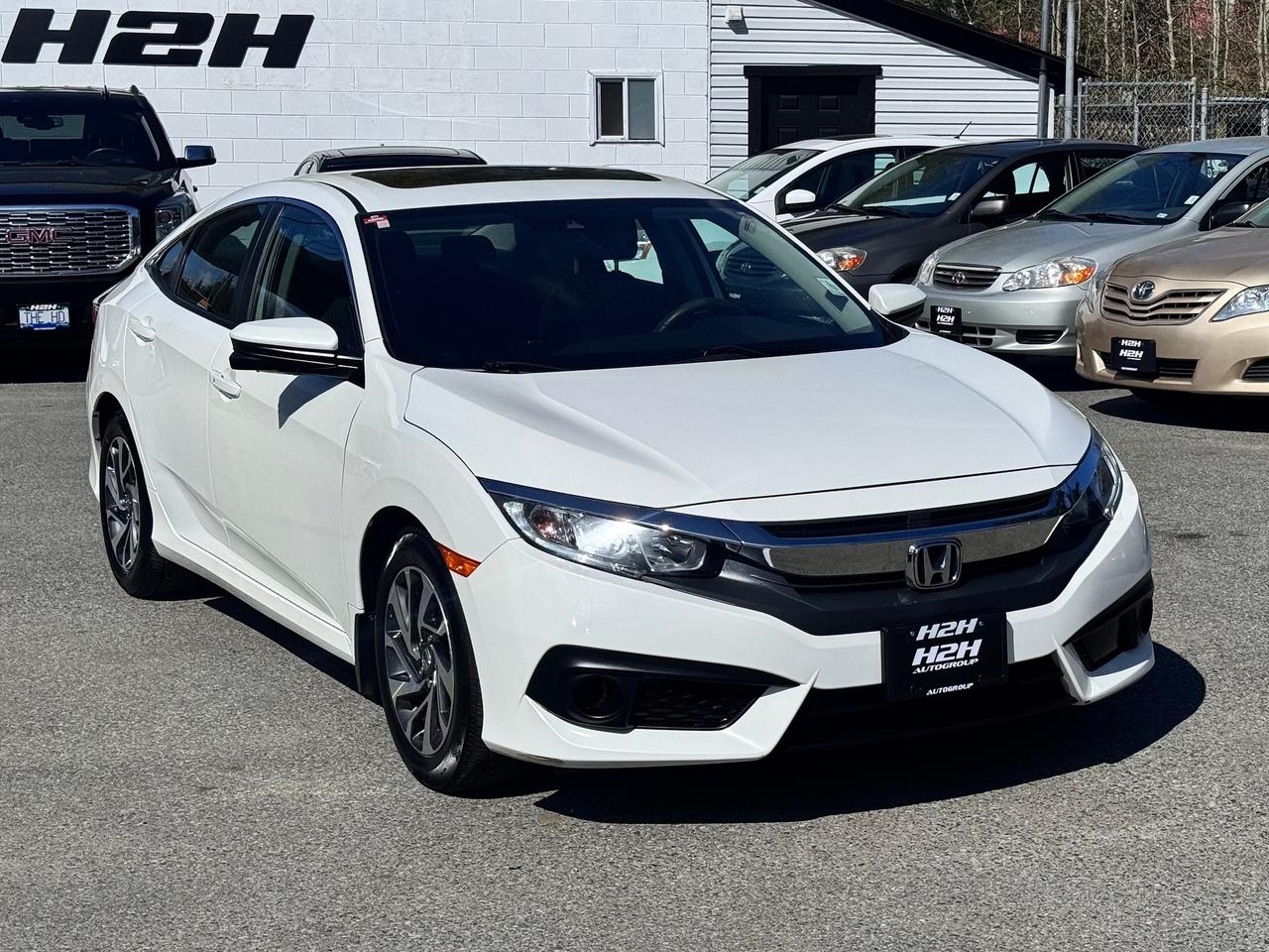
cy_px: 476
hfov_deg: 39.7
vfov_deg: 30.3
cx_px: 634
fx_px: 1760
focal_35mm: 48
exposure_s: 1/12500
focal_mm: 6.76
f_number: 1.78
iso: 64
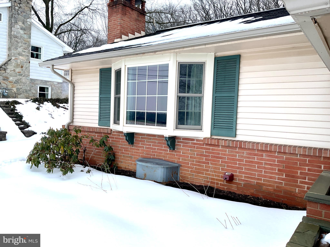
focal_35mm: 29
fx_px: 276
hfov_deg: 61.7
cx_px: 165
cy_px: 124
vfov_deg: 48.2
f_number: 1.8
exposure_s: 1/391
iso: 16
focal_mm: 3
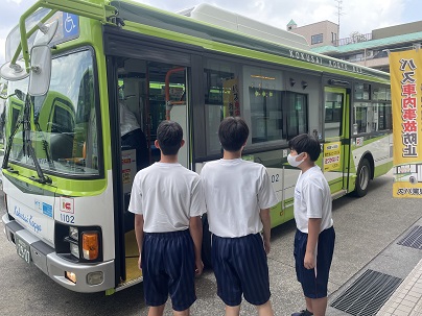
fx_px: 317
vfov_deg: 53.1
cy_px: 158
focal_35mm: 26
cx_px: 211
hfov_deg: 67.3
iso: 32
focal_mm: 4.2
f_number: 1.6
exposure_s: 1/572
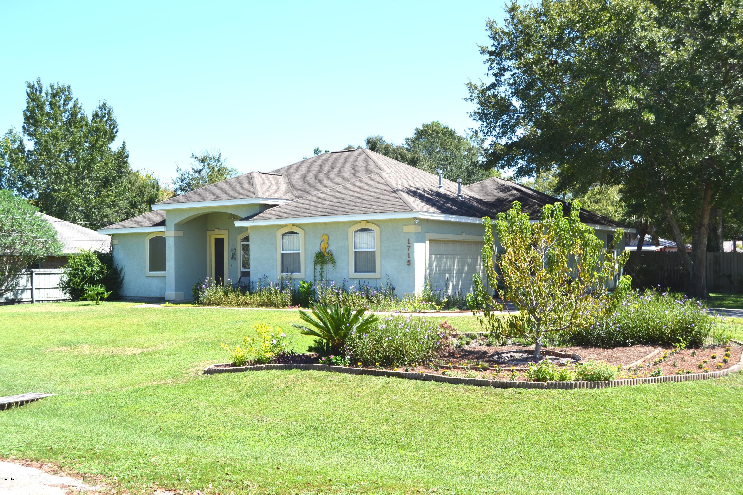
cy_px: 248
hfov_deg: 49.6
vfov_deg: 34.2
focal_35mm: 39
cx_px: 372
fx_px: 805
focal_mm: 26
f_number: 5.6
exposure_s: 1/250
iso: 100
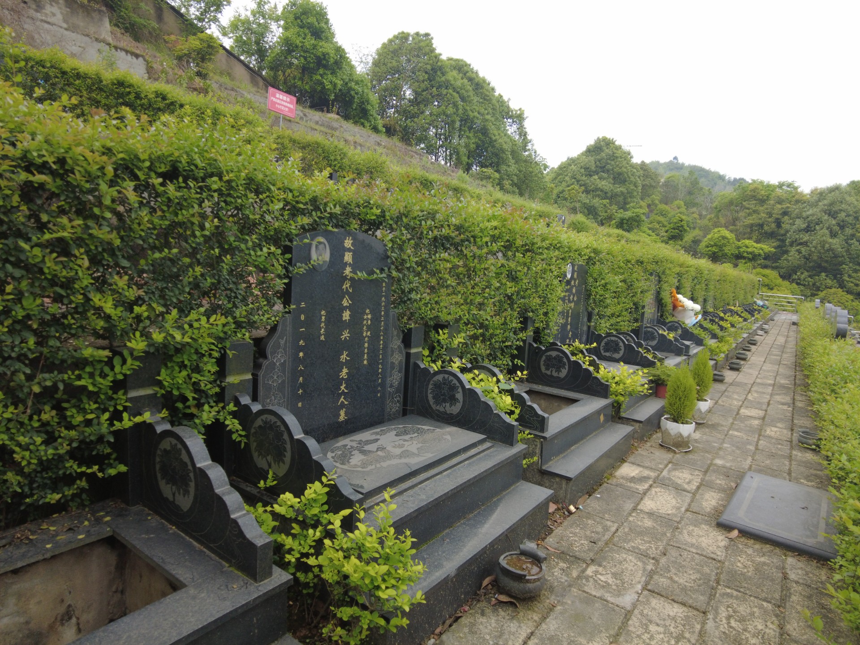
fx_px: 497
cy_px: 322
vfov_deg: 66.0
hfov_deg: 81.7
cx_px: 430
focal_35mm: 20
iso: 100
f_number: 1.8
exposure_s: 1/100
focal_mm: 4.4
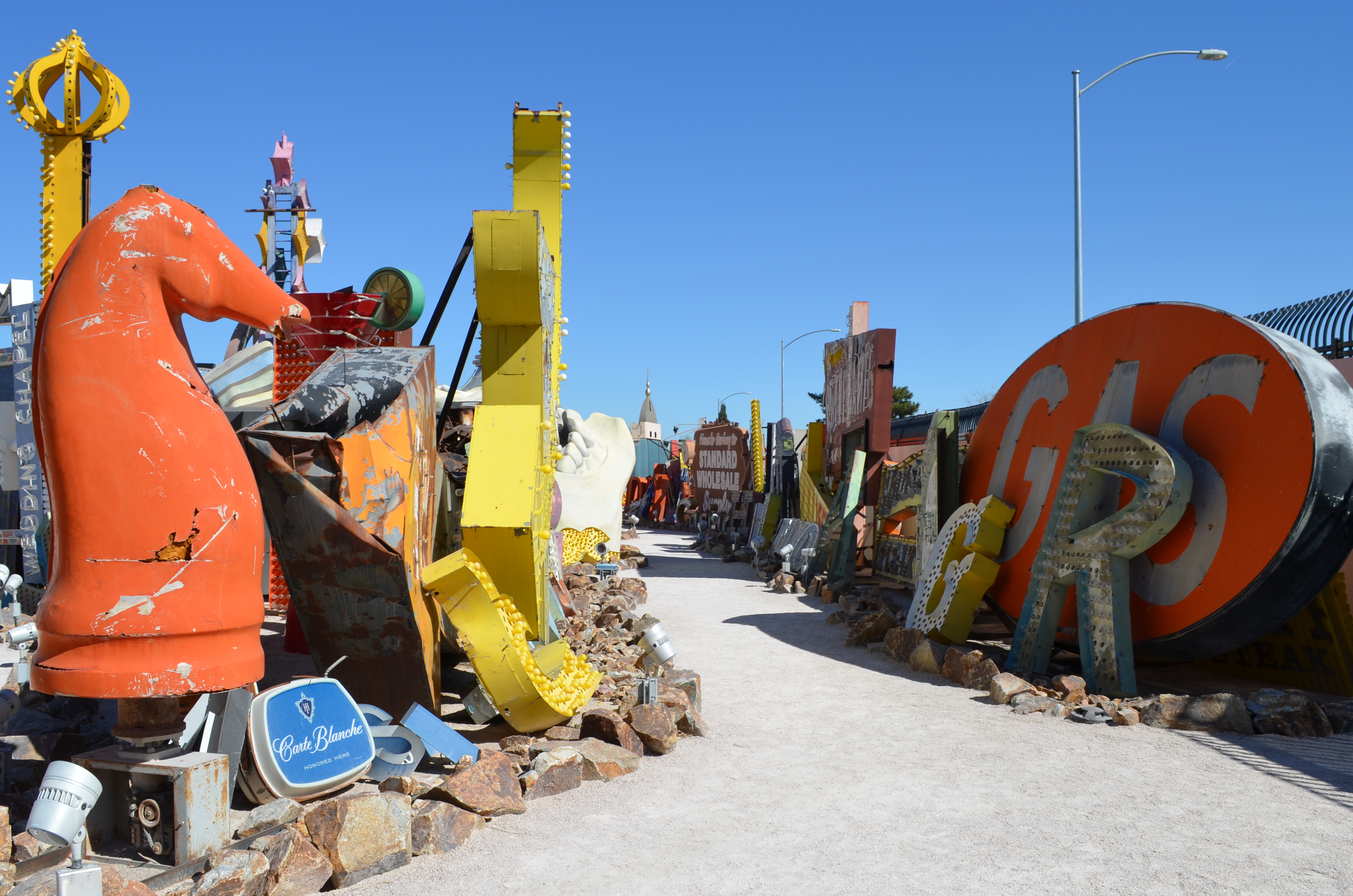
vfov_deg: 40.9
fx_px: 1200
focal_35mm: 32
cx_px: 697
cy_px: 483
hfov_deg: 58.8
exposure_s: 1/320
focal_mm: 18
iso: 100
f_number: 9
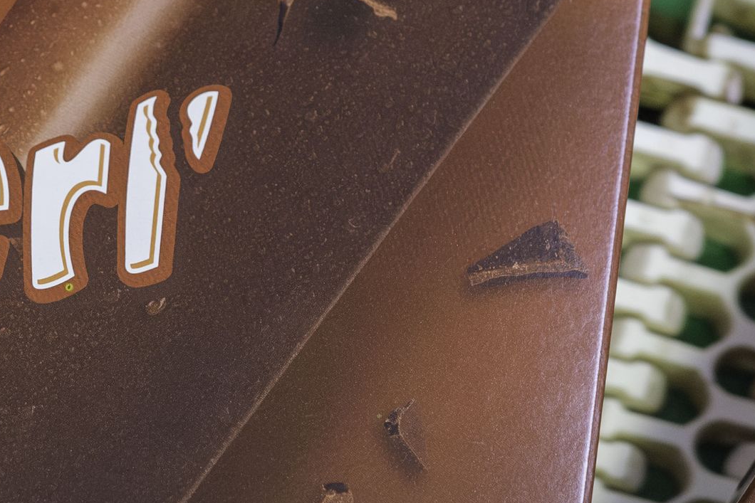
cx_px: 24
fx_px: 4195
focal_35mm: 200
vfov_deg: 6.9
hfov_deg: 10.2
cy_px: 146
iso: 2500
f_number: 2.8
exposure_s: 1/250
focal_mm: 35
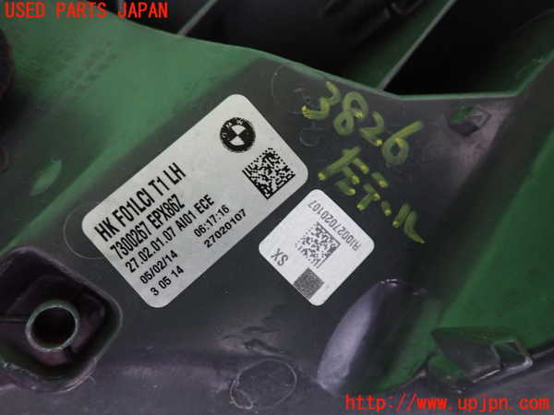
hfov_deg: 69.4
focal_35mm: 25
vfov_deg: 54.9
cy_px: 208
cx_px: 277
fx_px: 400
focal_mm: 4.5
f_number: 2
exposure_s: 1/30
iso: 800
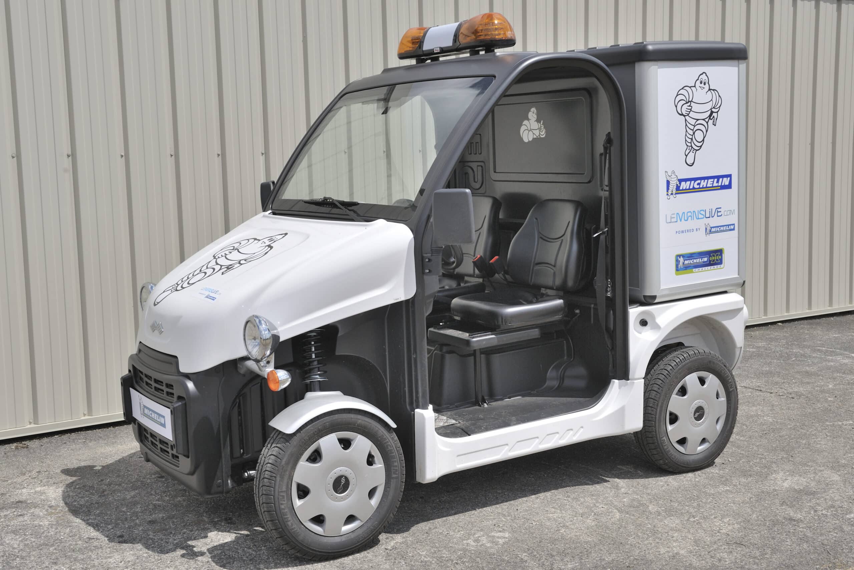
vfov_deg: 31.9
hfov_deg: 46.4
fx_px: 996
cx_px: 427
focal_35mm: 42
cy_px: 285
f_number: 11
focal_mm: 42
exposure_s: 1/500
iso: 250
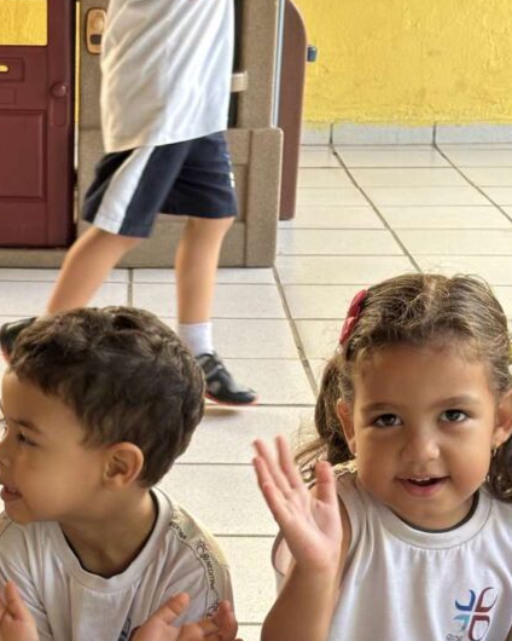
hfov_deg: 15.6
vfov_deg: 19.1
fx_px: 1856
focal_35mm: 98
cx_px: 83
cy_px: 607
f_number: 1.6
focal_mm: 5.96
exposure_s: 1/60
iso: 50
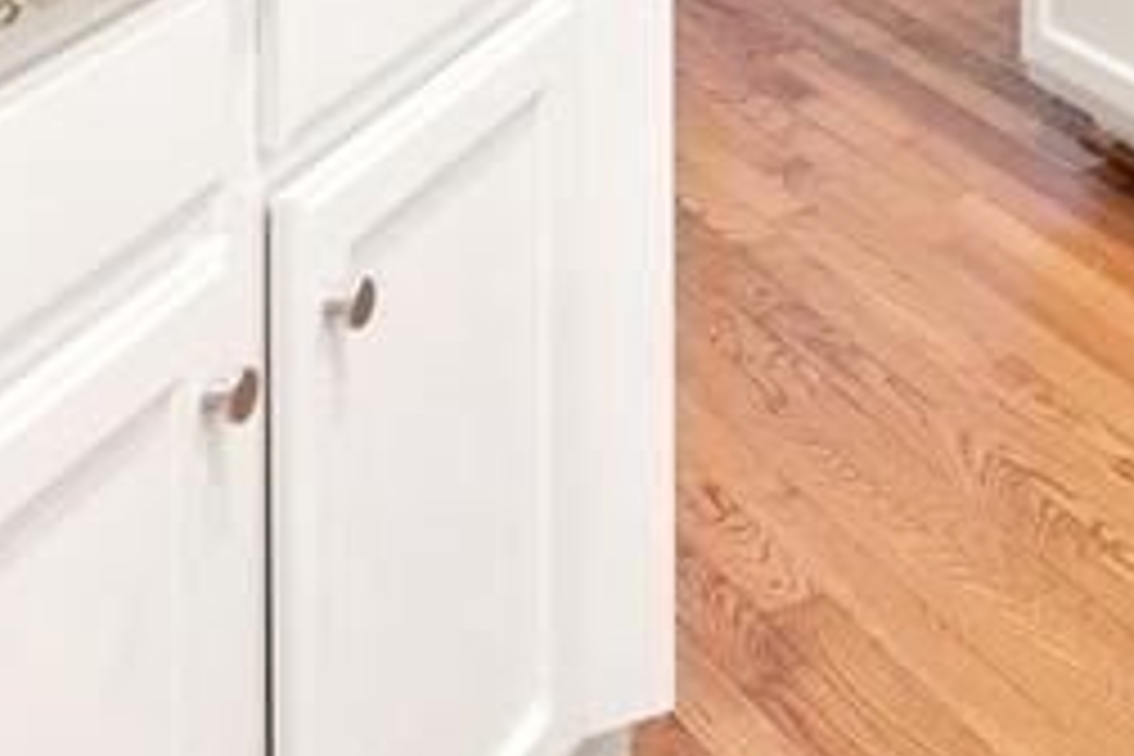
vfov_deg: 13.7
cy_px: -880
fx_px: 2520
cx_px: 1539
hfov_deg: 22.3
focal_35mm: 80
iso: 100
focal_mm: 14
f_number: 4
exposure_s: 1/4
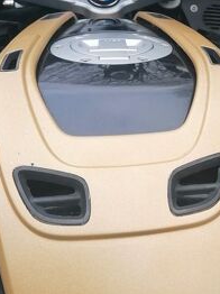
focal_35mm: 66
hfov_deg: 21.6
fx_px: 560
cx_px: 211
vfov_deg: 29.3
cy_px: 117
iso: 80
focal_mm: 4.75
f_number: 1.8
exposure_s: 1/100
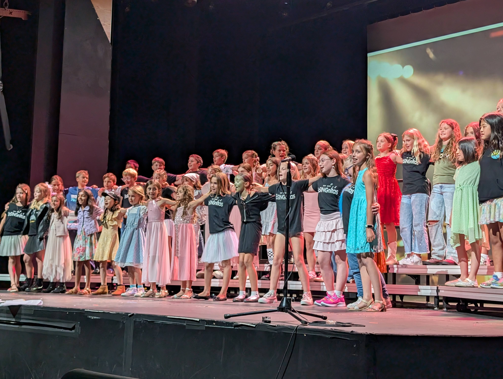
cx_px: 252
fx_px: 713
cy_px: 190
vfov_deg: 29.7
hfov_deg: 38.9
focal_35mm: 49
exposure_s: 1/40.9
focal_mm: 6.9
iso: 166
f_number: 1.68
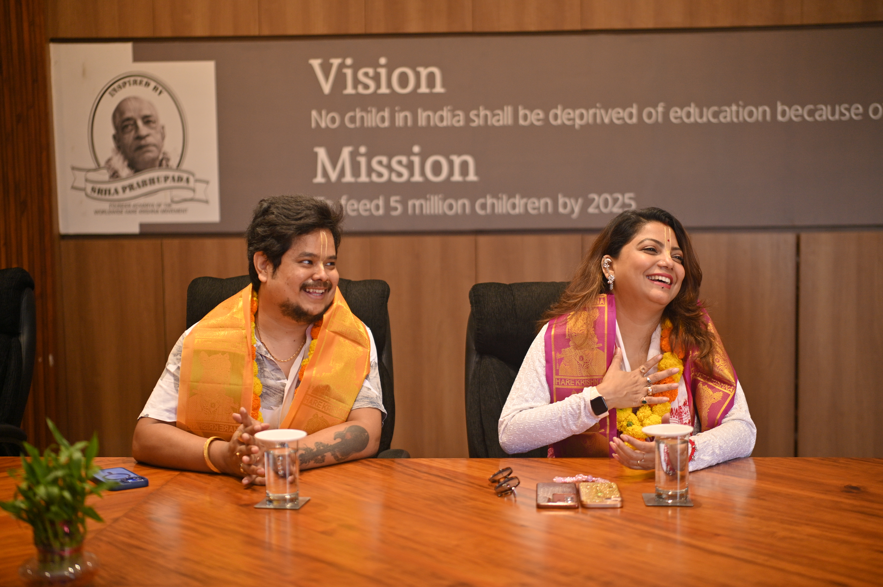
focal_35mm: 50
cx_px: 442
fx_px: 1226
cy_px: 294
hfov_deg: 39.6
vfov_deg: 27.0
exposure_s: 1/250
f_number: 2
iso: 500
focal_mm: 50
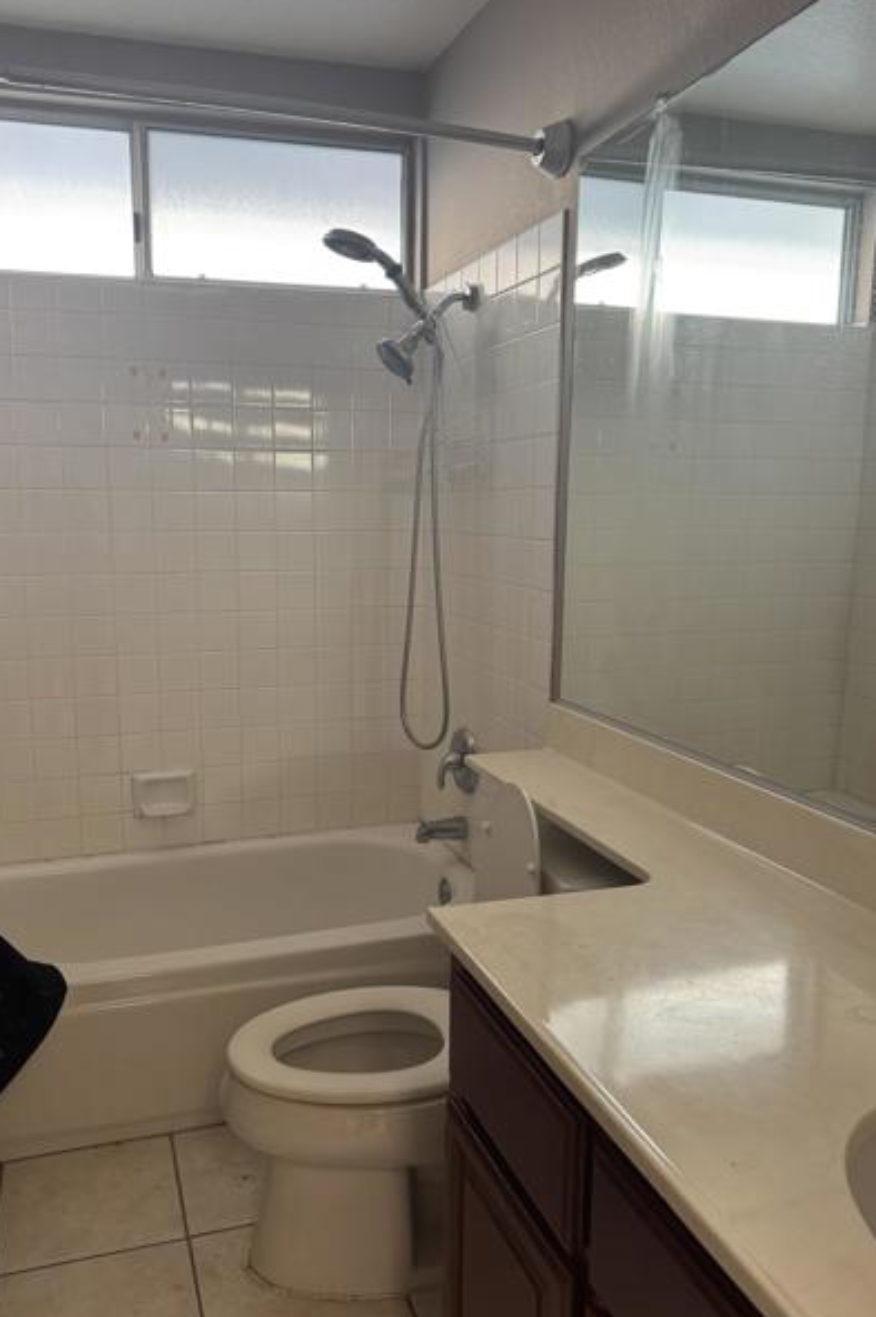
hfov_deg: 47.8
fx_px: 987
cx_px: 382
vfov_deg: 67.4
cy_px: 661
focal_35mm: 27
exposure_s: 1/101
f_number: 1.78
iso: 200
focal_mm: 6.76
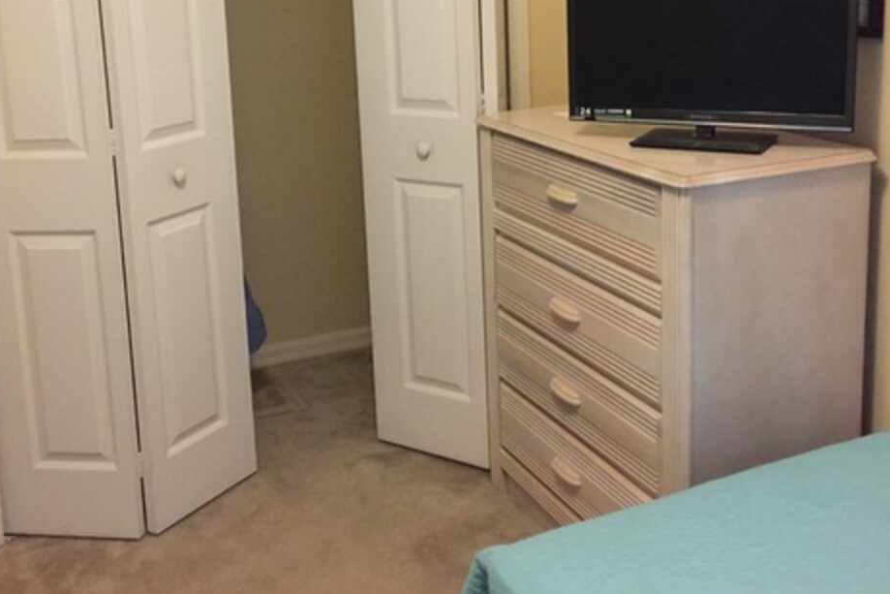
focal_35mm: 42
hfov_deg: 46.3
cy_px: 141
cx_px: 391
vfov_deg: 31.3
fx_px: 1038
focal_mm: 4.15
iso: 100
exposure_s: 1/4
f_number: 2.2
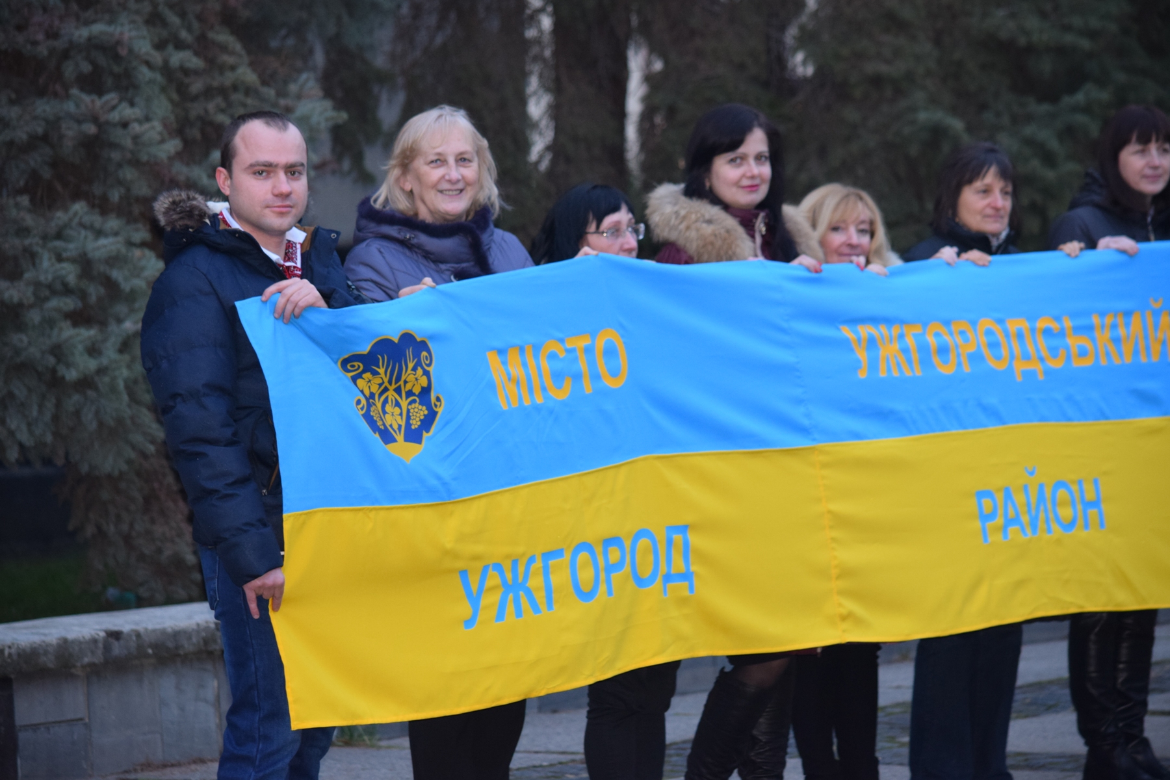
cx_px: 585
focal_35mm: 180
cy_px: 390
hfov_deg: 11.4
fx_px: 5850
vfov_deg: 7.6
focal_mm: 120
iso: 900
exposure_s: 1/60
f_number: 4.8
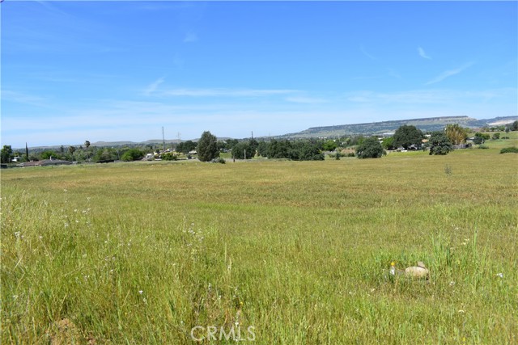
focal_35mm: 27
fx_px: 389
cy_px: 172
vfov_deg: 48.0
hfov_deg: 67.4
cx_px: 259
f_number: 8
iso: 160
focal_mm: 18
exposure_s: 1/500
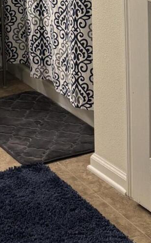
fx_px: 732
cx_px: -19
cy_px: -105
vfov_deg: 17.2
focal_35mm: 111
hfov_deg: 11.6
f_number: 1.6
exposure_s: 1/60
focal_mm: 5.96
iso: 80
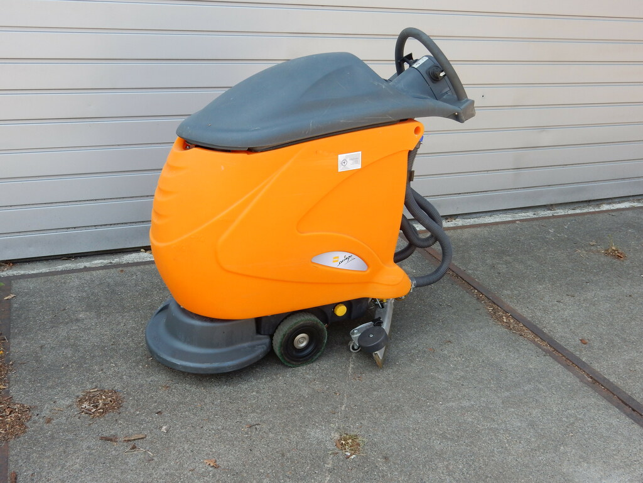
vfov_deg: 39.7
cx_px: 322
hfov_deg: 51.4
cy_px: 242
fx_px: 669
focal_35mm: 36
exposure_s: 1/125
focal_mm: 6.4
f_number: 4
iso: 125
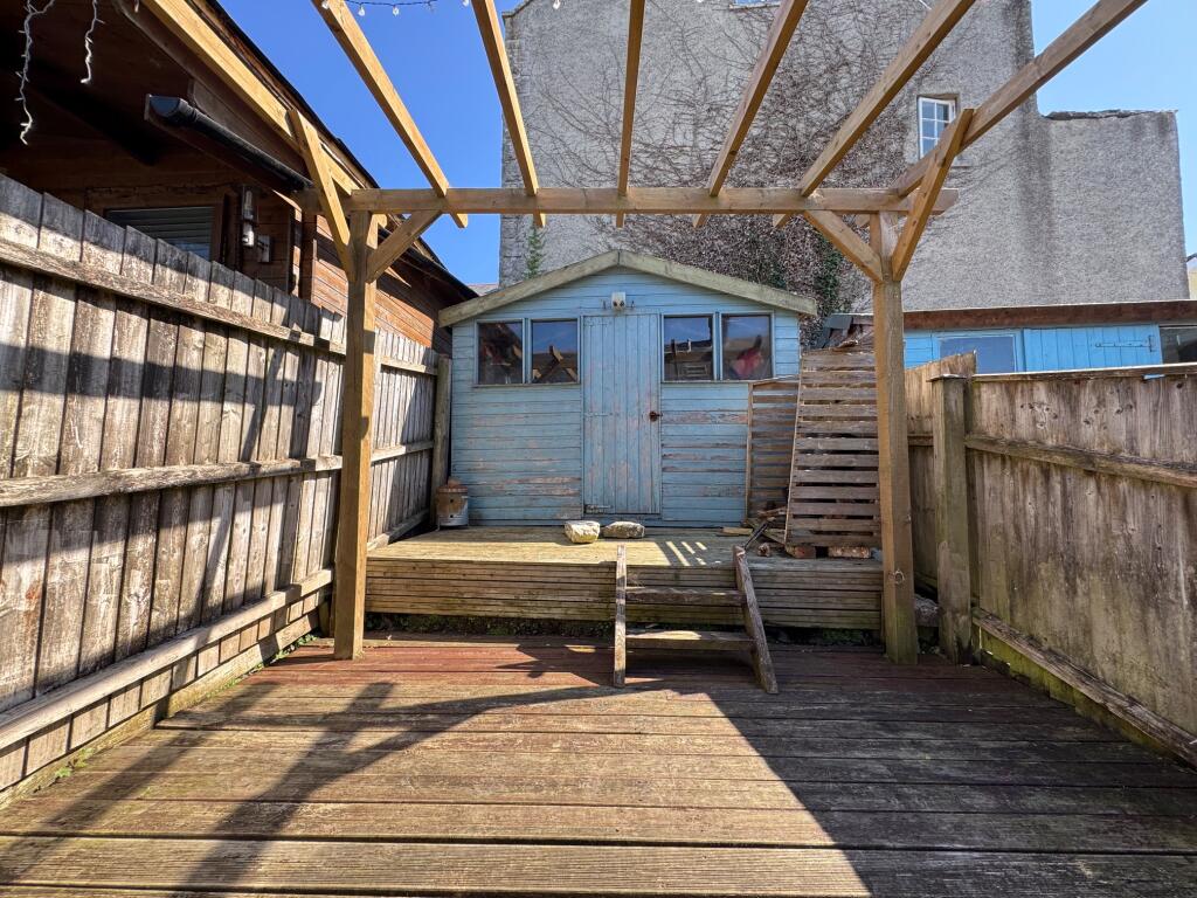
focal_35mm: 14
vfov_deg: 85.7
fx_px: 484
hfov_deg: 102.1
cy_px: 449
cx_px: 598
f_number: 2.2
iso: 40
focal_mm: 2.22
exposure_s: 1/366
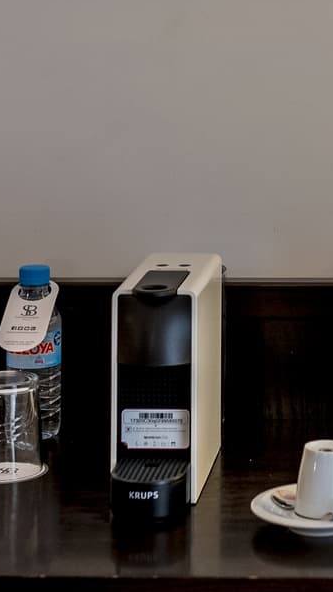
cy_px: 86
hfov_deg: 9.7
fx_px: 1946
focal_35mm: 124
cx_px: 361
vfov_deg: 17.1
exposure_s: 1/80
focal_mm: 35
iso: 500
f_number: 2.8
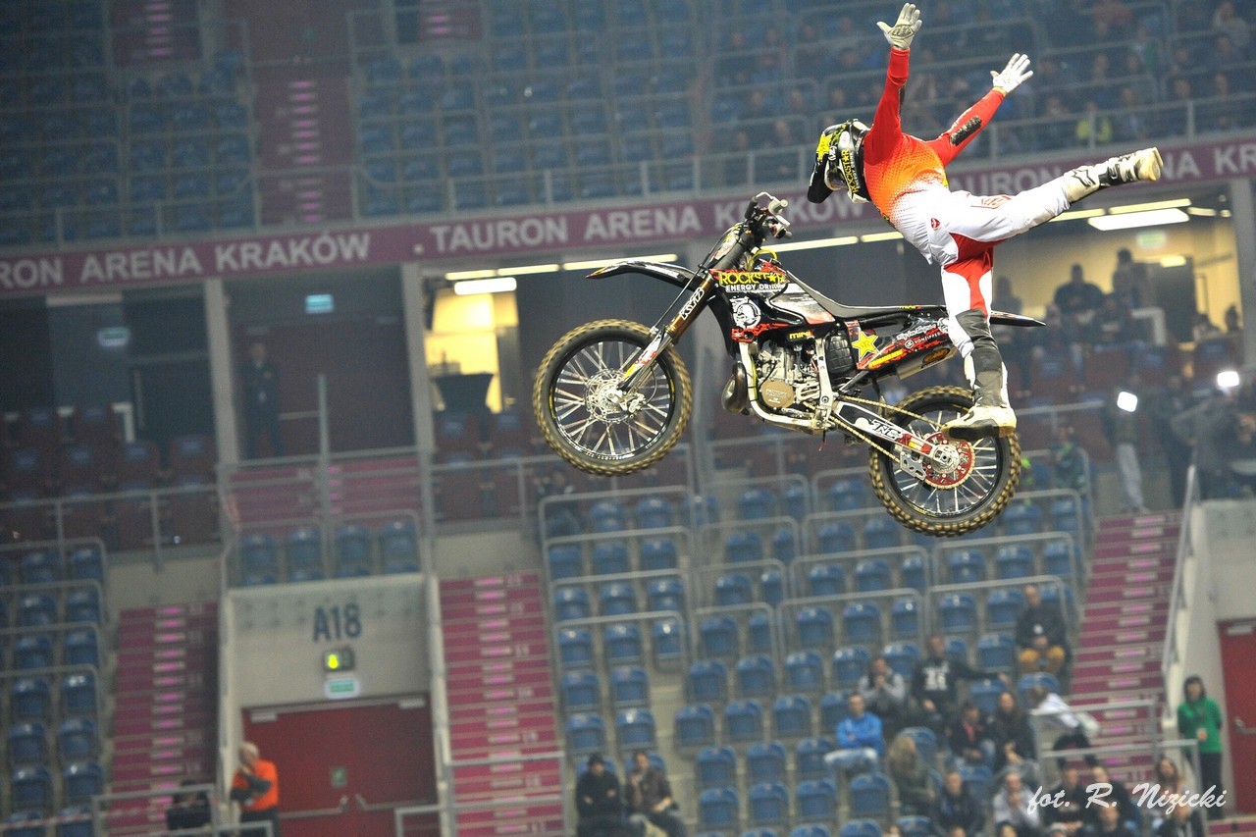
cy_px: 418
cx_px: 628
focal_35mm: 150
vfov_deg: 9.1
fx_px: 5232
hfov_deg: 13.7
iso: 3200
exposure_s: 1/500
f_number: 3.2
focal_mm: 150
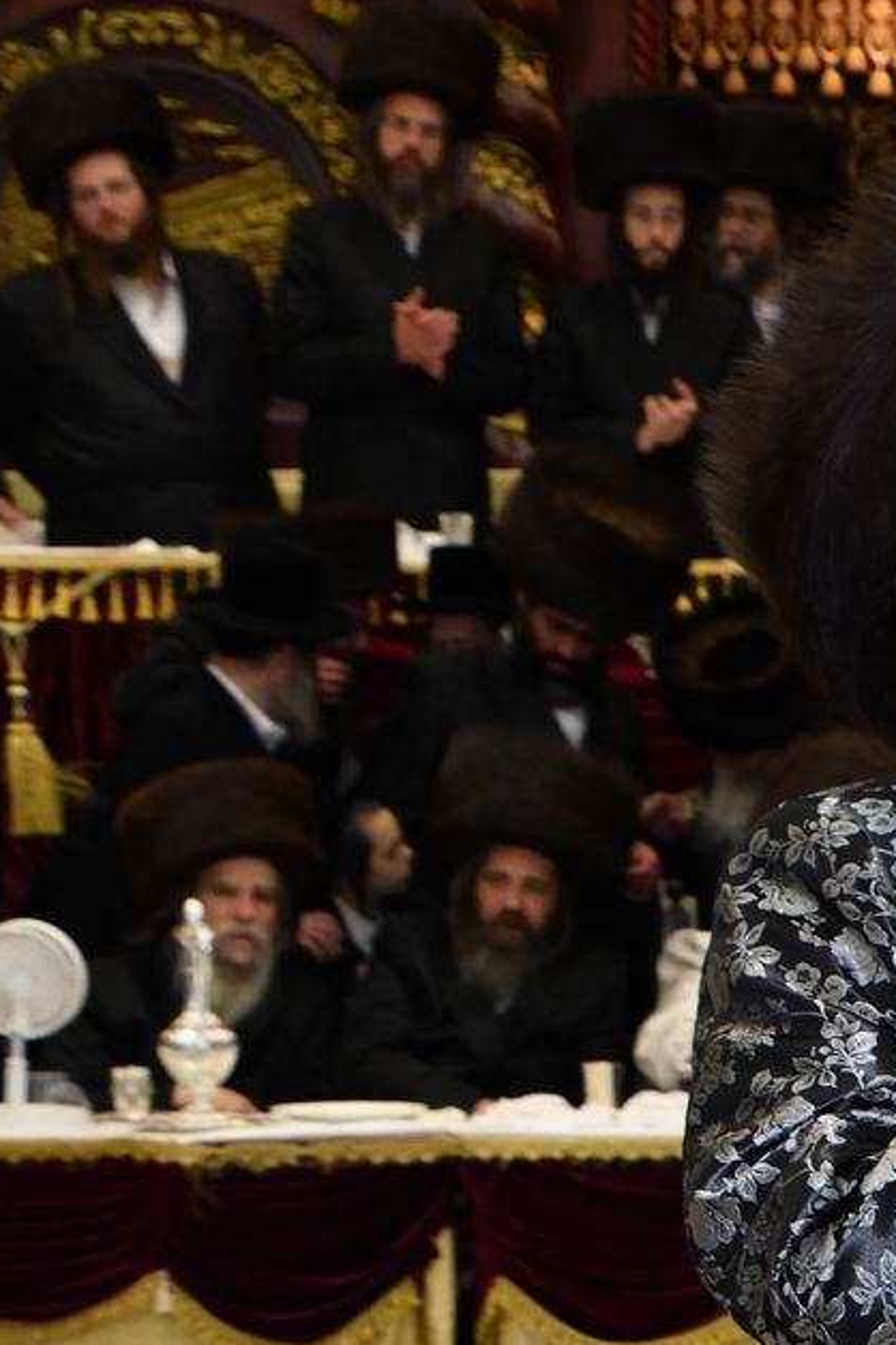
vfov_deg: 10.2
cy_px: 1306
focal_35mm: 201
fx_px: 7503
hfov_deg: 6.8
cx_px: 1188
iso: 1250
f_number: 8
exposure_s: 1/125
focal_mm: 60
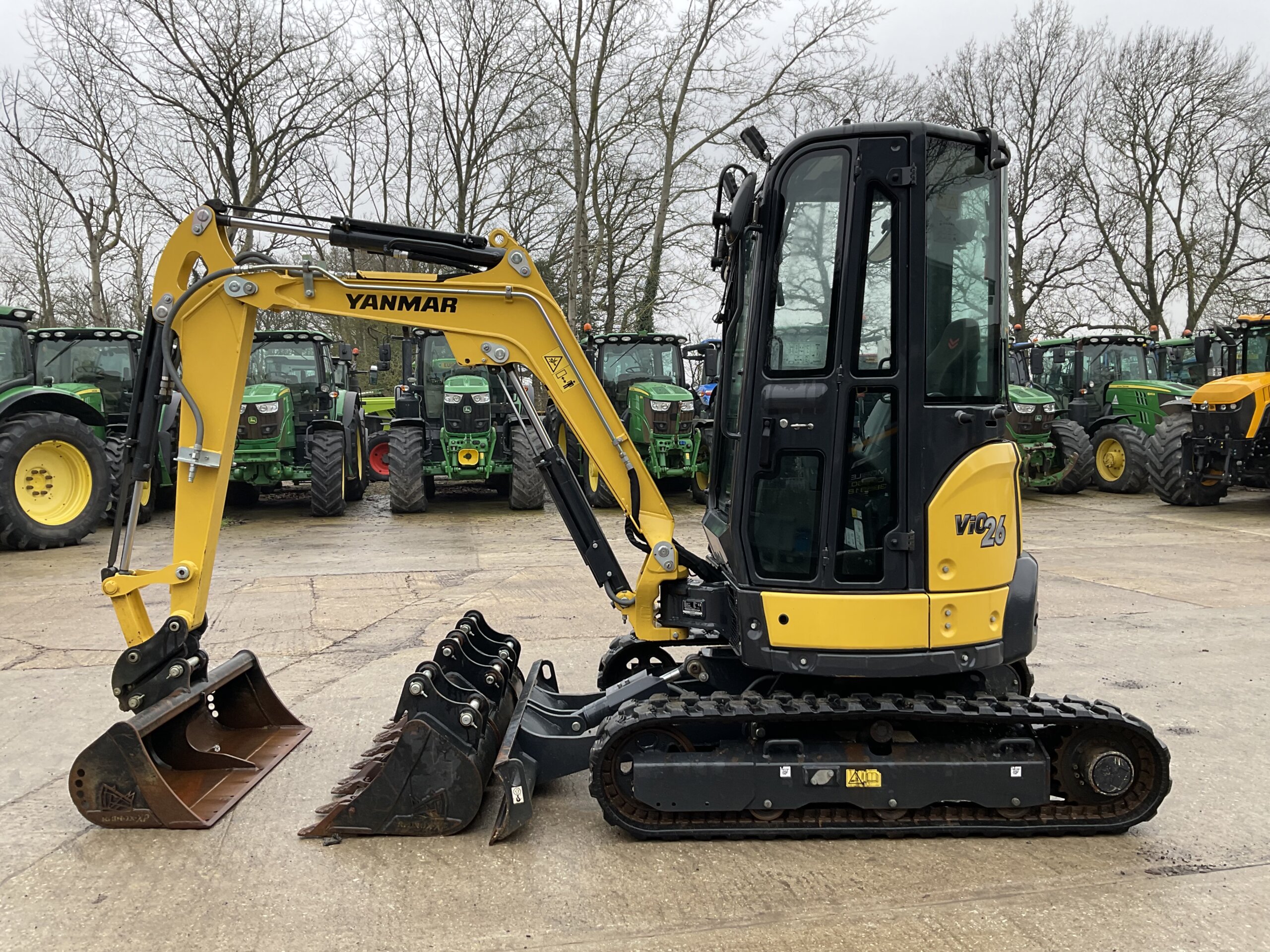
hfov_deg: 61.7
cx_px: 635
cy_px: 476
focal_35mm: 29
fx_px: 1064
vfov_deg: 48.2
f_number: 1.8
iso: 20
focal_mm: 3
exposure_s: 1/100
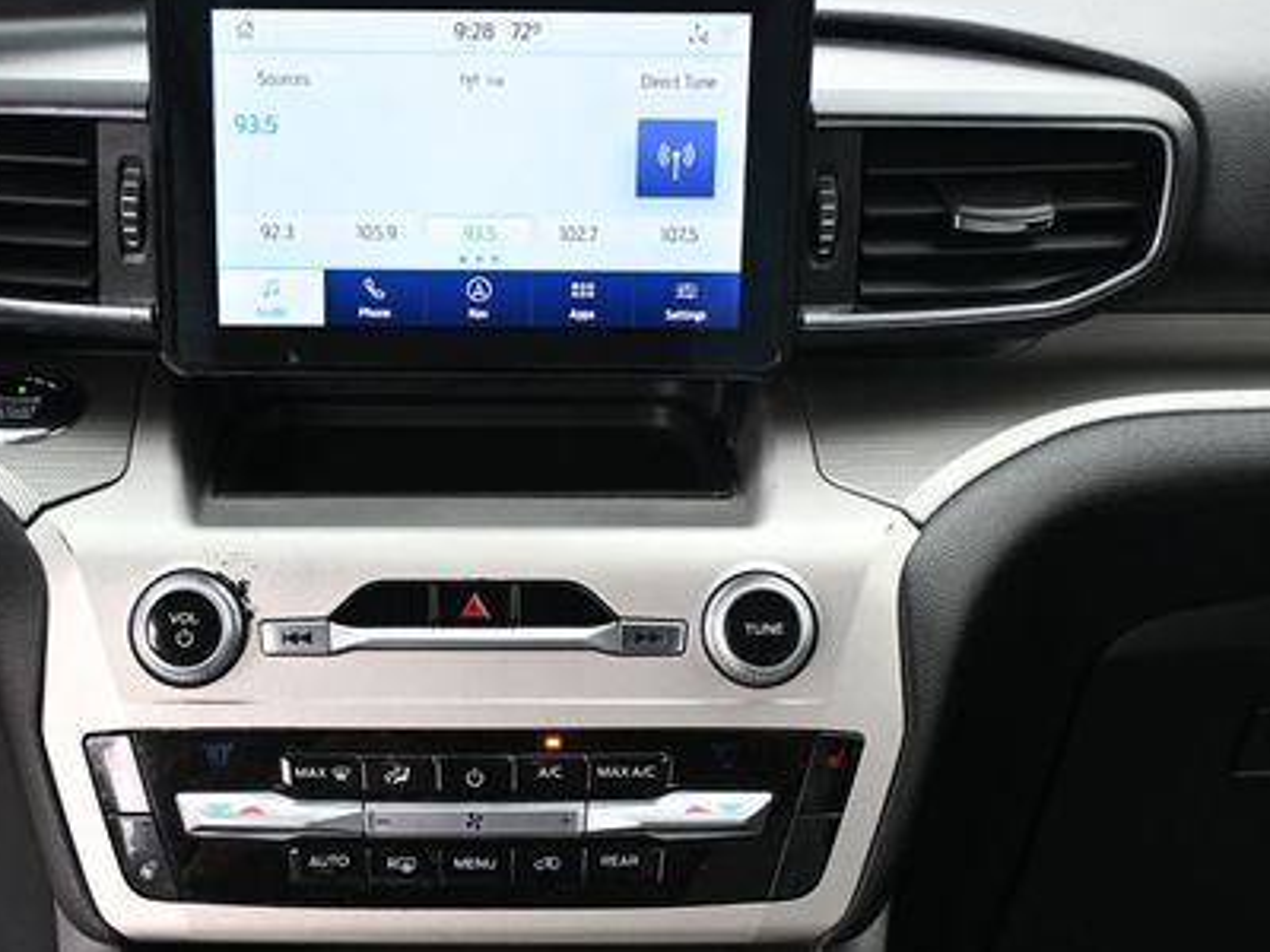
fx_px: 2325
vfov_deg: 23.1
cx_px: 483
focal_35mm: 63
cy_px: 479
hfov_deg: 30.4
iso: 900
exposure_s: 1/125
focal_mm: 27.5
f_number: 4.5
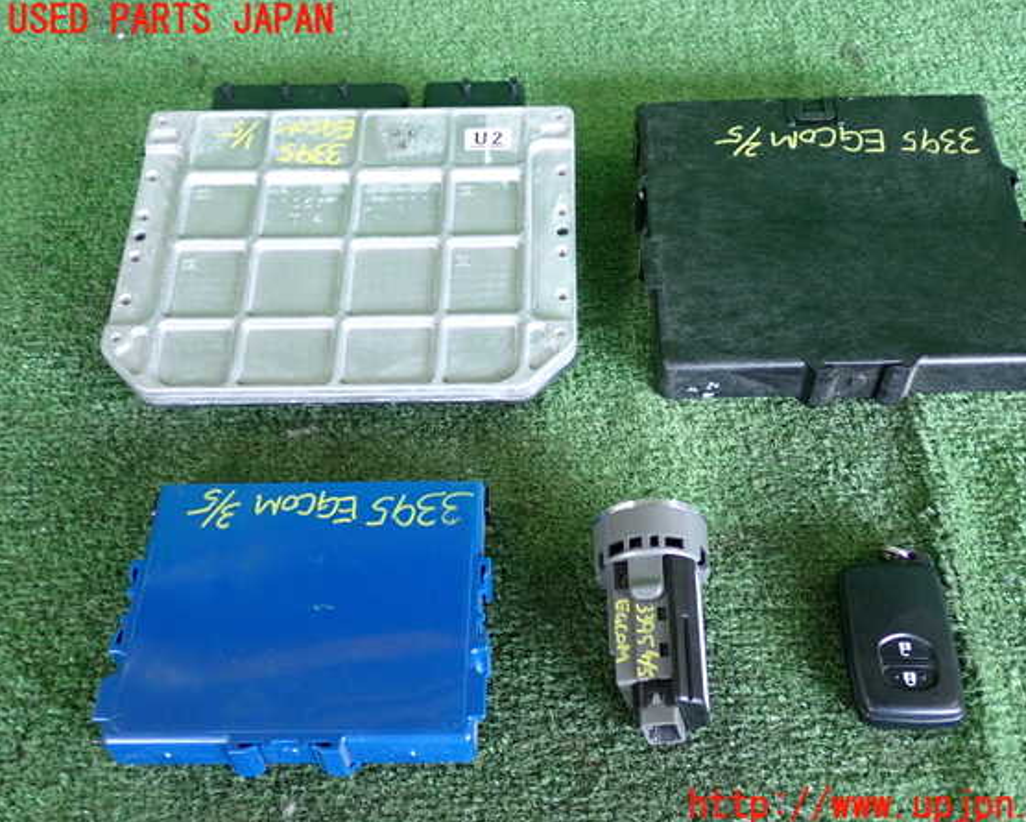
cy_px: 414
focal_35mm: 40
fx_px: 1215
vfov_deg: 37.3
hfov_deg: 45.8
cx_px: 552
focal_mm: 6.83
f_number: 2.7
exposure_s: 1/125
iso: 800
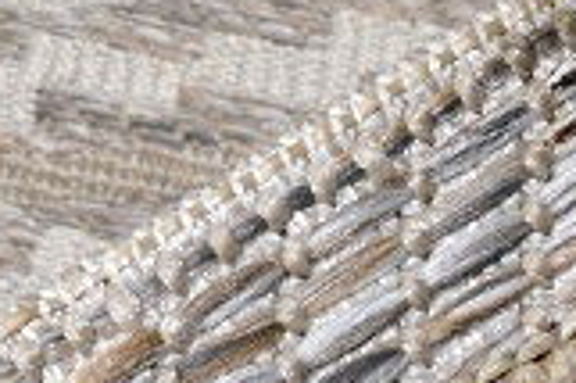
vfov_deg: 1.9
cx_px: -411
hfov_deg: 2.9
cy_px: 1024
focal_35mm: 701
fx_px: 11204
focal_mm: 70
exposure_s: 1/125
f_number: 29
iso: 500
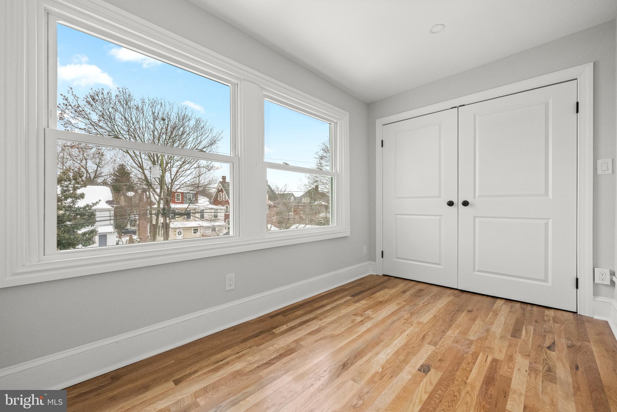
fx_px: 240
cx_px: 308
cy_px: 206
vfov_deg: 81.2
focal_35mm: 14
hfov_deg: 104.3
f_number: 5
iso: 2000
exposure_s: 1/500
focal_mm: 14
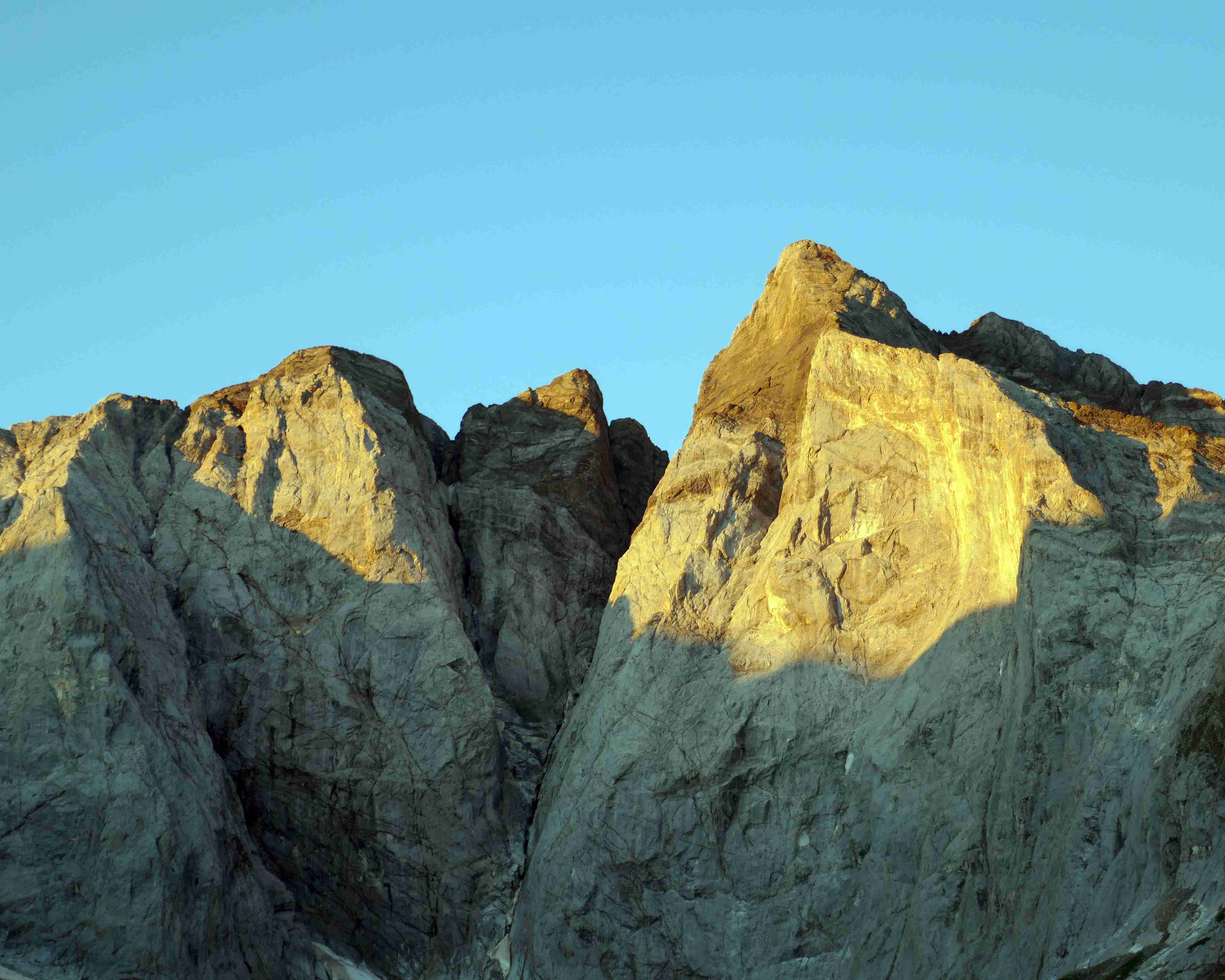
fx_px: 2756
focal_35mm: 76
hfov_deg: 25.1
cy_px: 490
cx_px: 584
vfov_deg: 20.2
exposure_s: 1/100
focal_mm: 24.3
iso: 125
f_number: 4.5
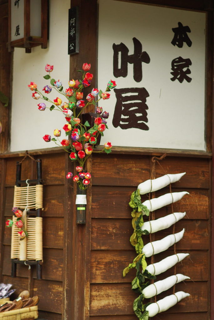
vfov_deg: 17.8
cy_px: 160
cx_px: 107
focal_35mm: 115
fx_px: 1024
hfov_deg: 11.9
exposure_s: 1/250
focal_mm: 77
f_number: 3.2
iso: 200
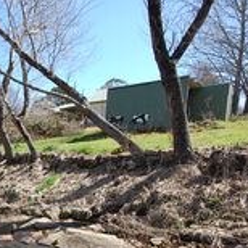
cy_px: 223
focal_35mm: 39
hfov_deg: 35.7
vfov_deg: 39.7
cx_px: -32
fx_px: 316
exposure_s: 1/250
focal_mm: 10
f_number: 8
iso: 250
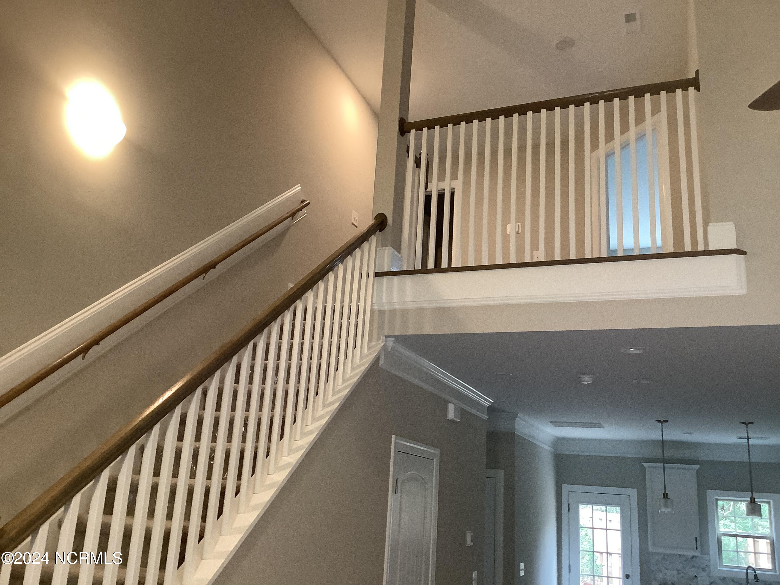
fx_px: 699
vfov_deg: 45.4
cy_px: 292
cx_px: 390
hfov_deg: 58.4
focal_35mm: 31
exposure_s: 1/50
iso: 250
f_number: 2.4
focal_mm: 3.3
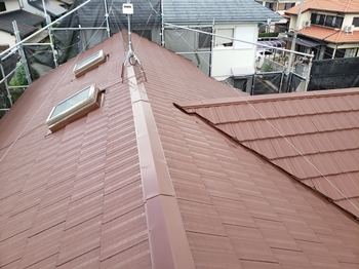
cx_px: 180
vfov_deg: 53.0
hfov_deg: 67.3
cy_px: 134
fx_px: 269
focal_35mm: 26
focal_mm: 4.3
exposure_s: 1/355
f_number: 2.4
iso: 50
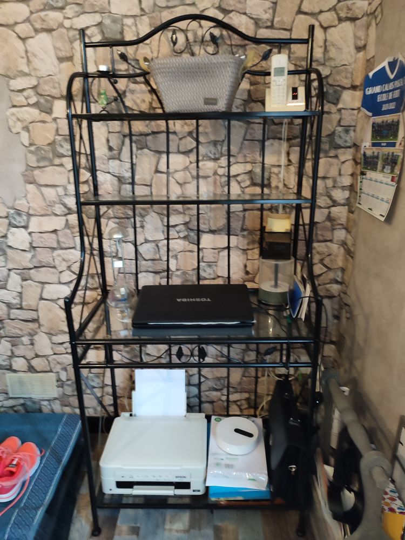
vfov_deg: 69.4
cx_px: 202
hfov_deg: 54.9
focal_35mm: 25
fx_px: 390
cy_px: 270
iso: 2136
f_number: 1.9
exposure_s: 1/17
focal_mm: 6.04
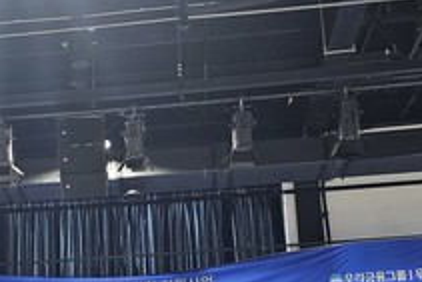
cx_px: 100
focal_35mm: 68
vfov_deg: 19.2
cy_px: 318
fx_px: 798
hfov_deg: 29.1
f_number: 1.7
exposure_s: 1/60
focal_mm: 6.3
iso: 640
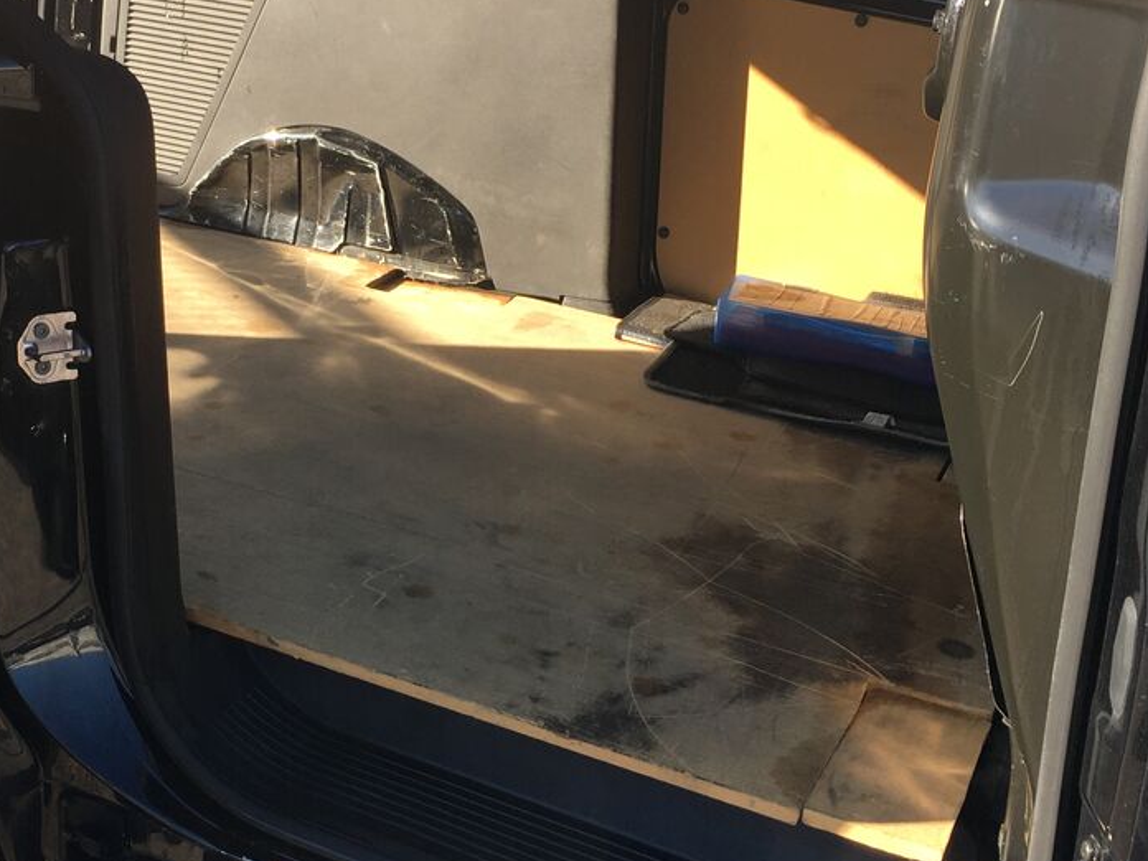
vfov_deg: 29.1
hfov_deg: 37.9
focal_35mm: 50
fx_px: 1658
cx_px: 426
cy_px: 388
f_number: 2.2
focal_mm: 4.15
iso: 25
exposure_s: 1/354
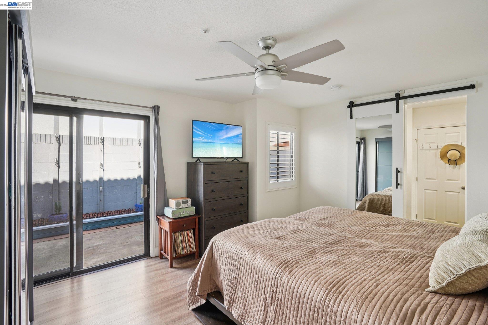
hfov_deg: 96.7
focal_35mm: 16
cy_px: 162
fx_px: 217
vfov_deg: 73.7
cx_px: 244
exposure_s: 1/13
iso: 400
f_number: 8
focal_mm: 16
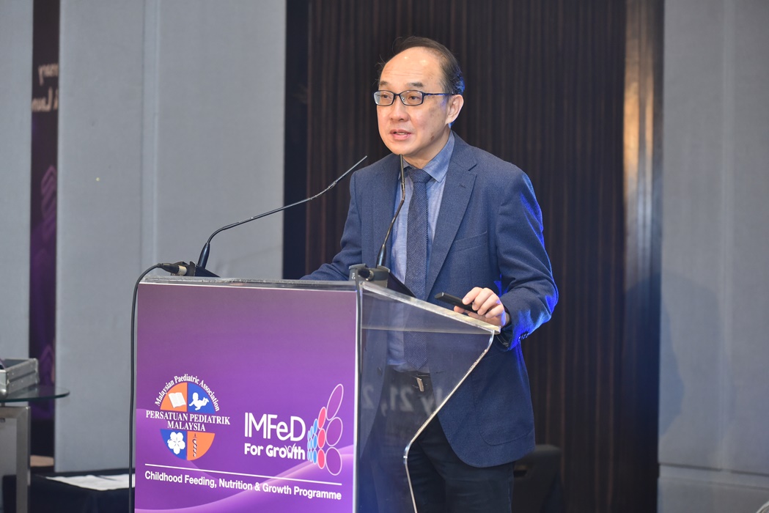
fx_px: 2350
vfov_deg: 12.5
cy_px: 256
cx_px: 384
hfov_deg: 18.6
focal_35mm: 110
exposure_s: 1/160
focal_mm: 110
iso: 1600
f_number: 4
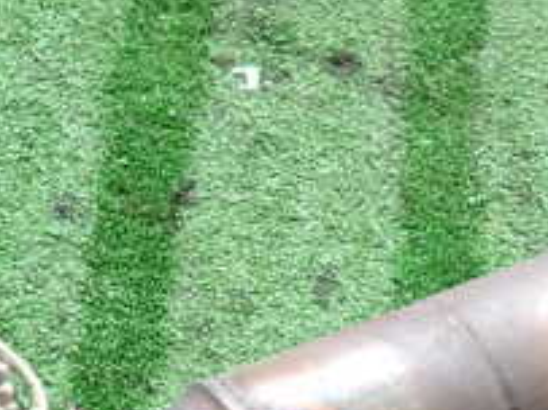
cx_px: 373
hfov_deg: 26.2
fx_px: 1171
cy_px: 539
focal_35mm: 74
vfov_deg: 18.4
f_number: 2
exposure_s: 1/50
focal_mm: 4.5
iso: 200
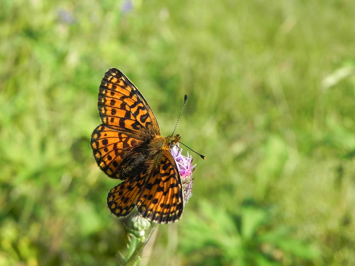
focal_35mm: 75
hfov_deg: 26.0
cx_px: 178
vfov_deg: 19.6
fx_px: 769
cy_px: 133
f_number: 5.6
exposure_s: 1/298
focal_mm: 13.4
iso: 160
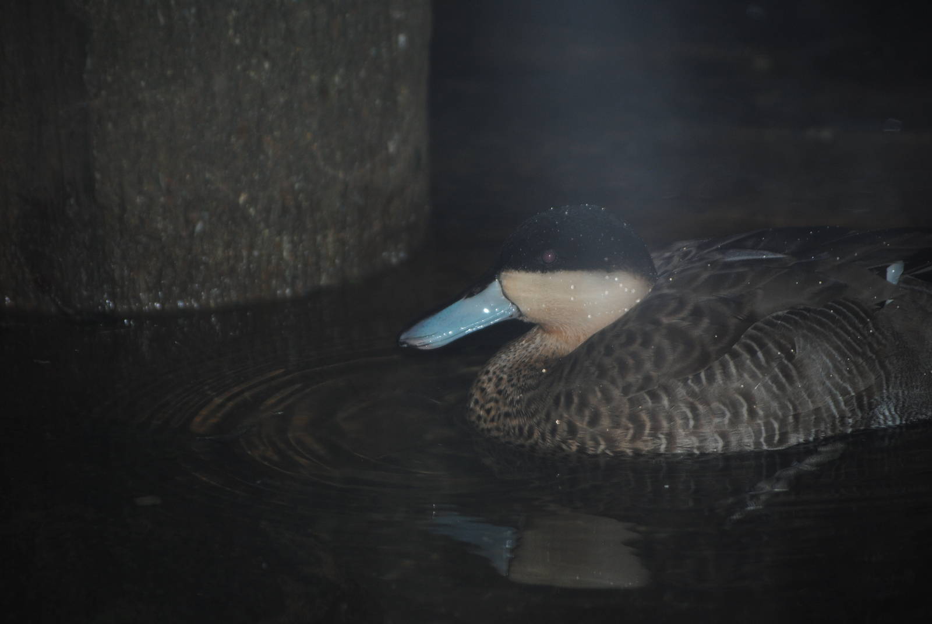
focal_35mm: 202
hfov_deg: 10.1
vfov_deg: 6.8
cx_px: 466
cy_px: 312
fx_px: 5249
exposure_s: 1/60
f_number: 5
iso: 200
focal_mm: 135
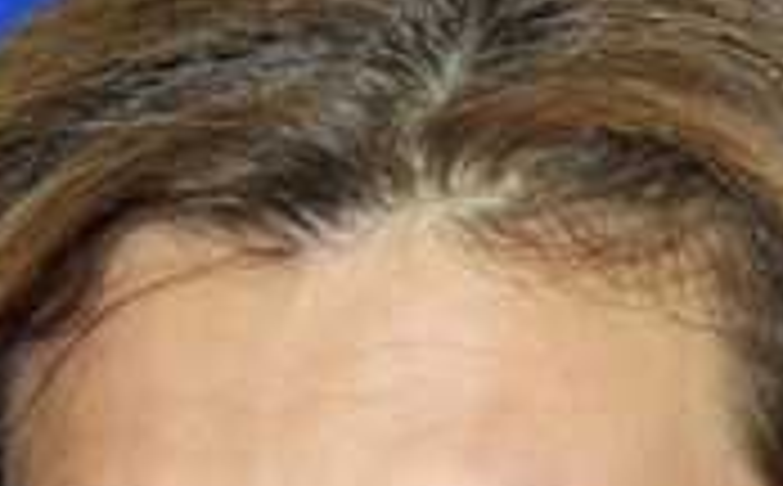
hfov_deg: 1.7
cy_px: 956
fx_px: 26239
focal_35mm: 1232
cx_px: 310
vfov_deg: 1.1
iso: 640
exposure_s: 1/125
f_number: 8
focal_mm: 200
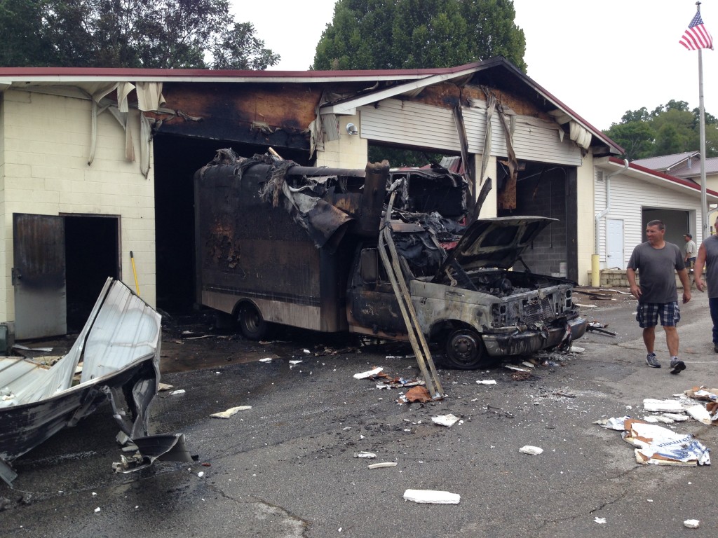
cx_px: 359
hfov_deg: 55.4
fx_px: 684
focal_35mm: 33
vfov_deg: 42.9
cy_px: 269
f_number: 2.4
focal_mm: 4.12
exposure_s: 1/407
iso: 50
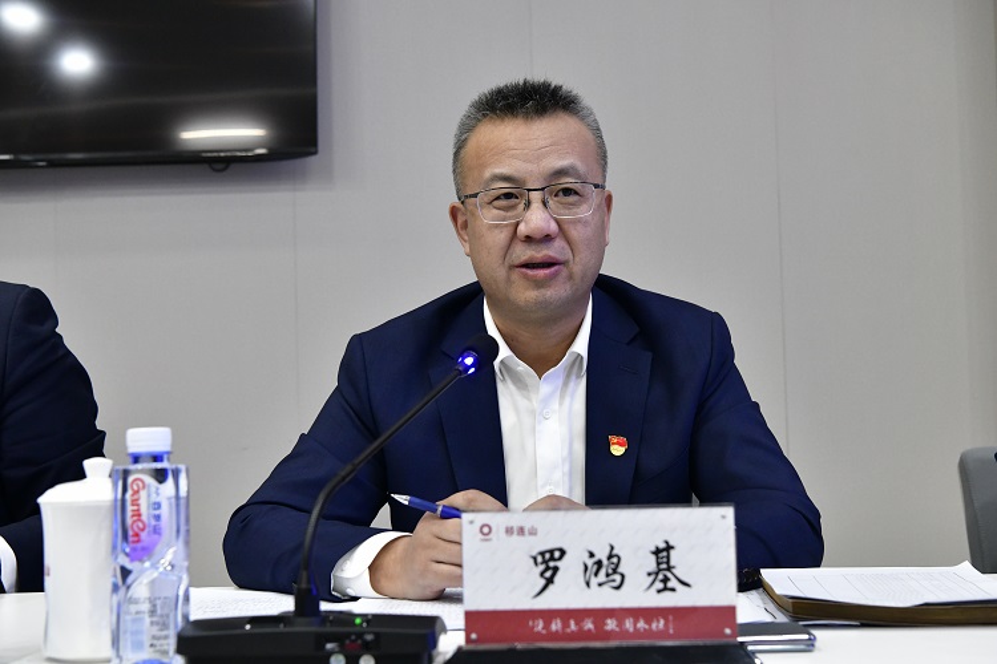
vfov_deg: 27.0
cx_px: 498
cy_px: 332
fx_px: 1385
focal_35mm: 50
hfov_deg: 39.6
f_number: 6.3
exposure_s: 1/160
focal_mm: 50
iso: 6400
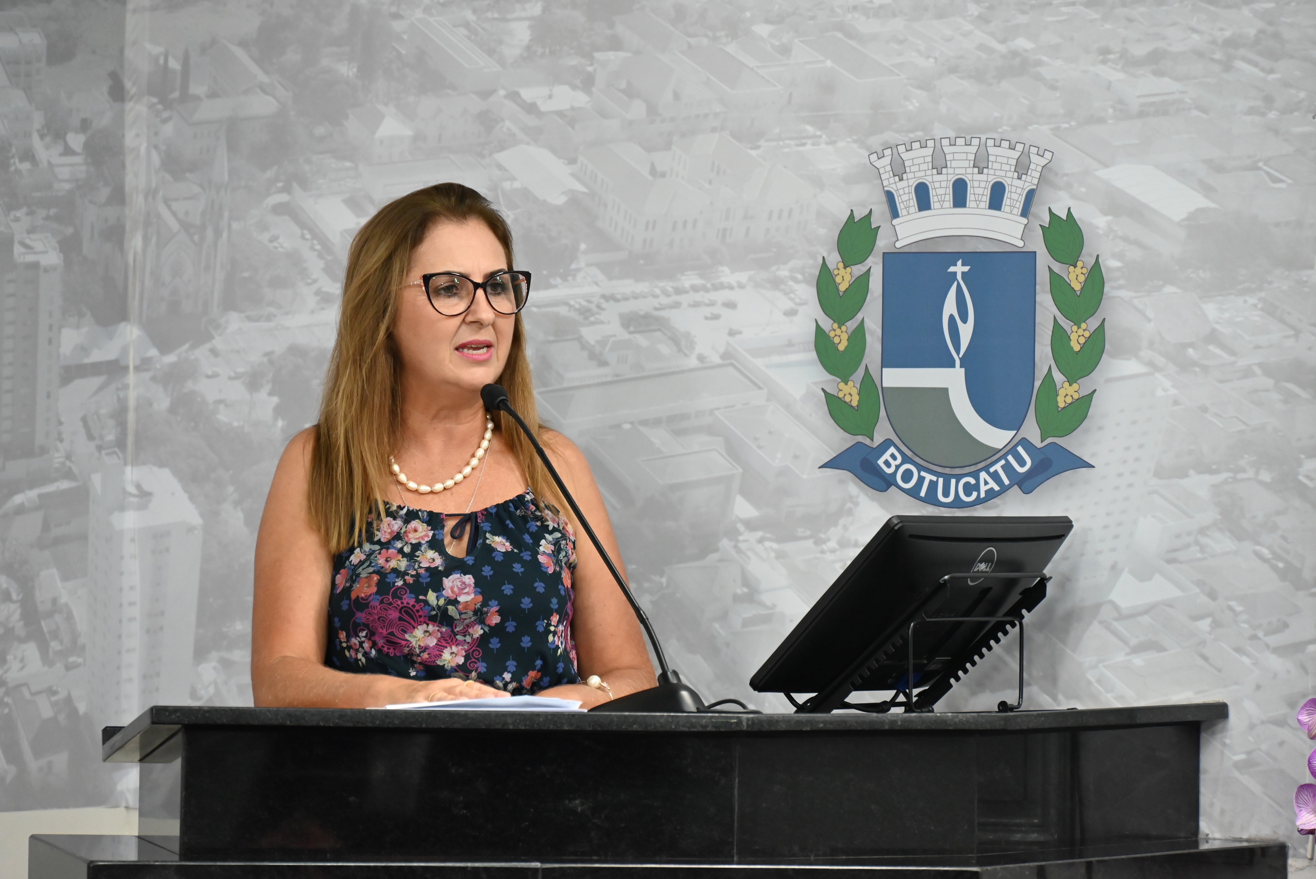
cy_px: 440
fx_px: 7314
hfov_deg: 10.3
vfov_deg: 6.9
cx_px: 658
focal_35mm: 200
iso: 3200
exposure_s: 1/160
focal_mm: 200
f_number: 6.3
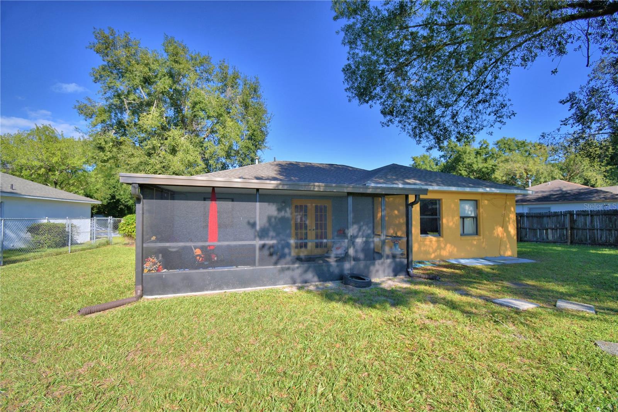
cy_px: 206
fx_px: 257
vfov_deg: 77.3
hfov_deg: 100.4
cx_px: 309
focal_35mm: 15
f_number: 4.5
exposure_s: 1/800
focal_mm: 10
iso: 100
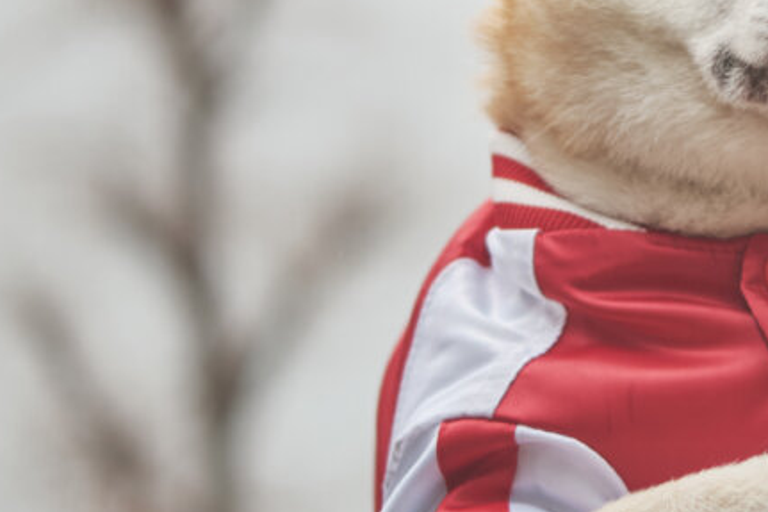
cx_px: 777
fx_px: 3412
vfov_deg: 8.6
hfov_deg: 12.7
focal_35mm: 160
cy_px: 83
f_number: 1.4
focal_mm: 35
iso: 400
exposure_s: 1/640
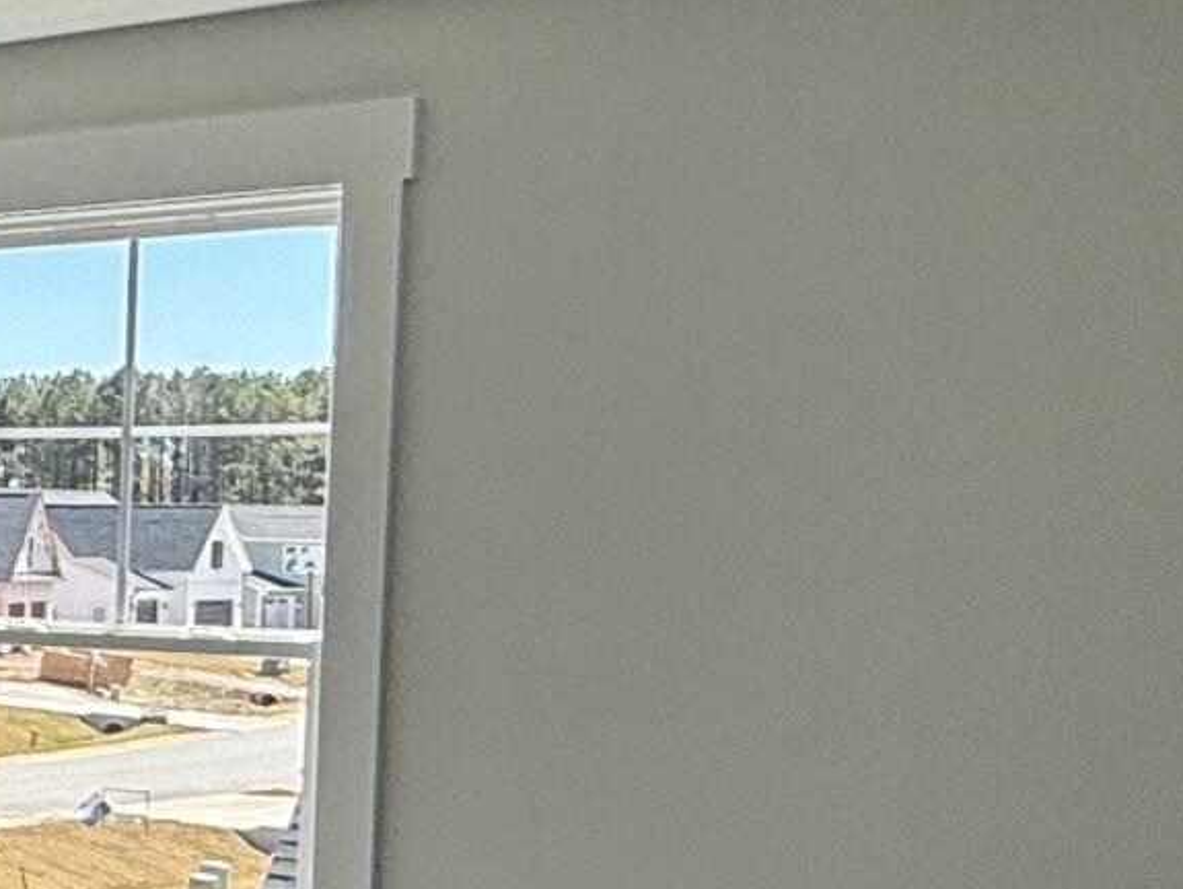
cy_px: 586
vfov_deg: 20.1
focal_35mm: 73
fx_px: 2496
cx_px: -1415
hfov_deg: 16.6
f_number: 2.2
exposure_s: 1/269
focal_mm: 2.22
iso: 50
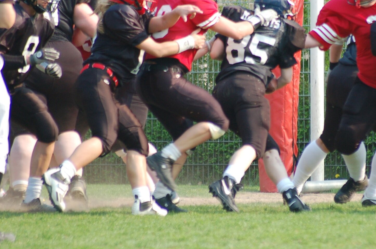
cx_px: 261
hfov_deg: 3.0
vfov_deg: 2.0
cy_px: 90
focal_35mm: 684
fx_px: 7131
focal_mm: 300
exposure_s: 1/500
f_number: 5.6
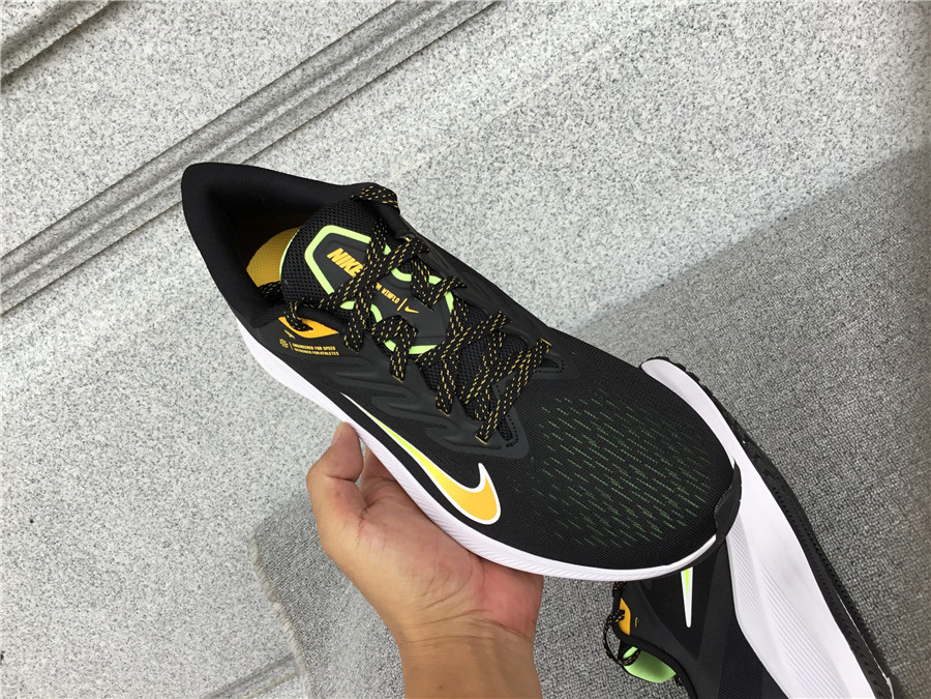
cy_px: 350
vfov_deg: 45.4
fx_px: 834
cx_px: 466
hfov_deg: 58.4
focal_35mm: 31
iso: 25
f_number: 2.4
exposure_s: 1/153
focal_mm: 3.3
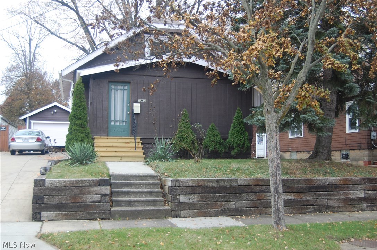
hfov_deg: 49.6
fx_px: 408
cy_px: 125
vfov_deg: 34.1
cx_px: 188
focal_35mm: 39
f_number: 4.5
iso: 400
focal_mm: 26
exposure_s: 1/80
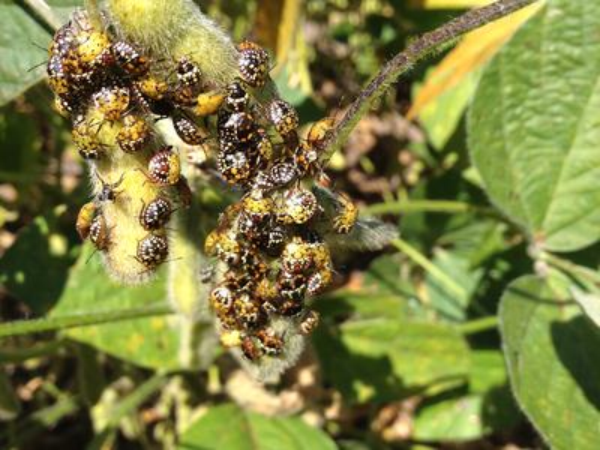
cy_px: 225
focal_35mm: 35
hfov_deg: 52.6
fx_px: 607
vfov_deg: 40.7
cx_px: 300
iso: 50
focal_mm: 4.28
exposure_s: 1/968
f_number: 2.4
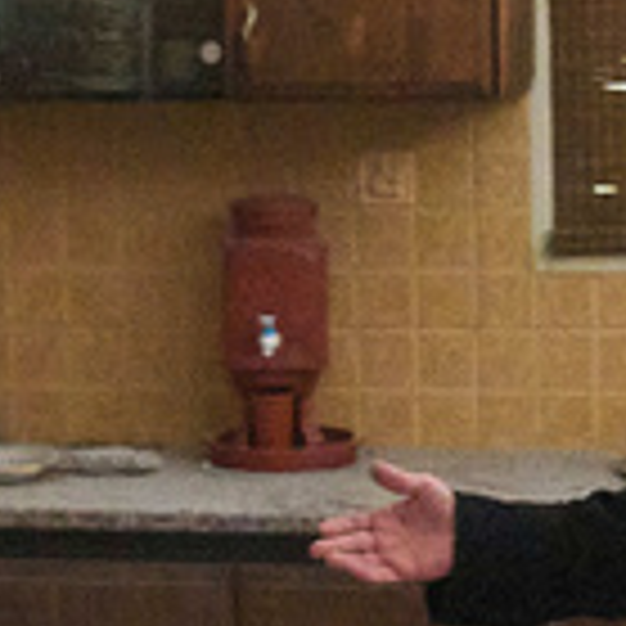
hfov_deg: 11.6
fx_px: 3069
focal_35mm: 150
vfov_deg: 11.6
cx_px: 320
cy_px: 329
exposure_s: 1/160
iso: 20000
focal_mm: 24
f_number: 2.8
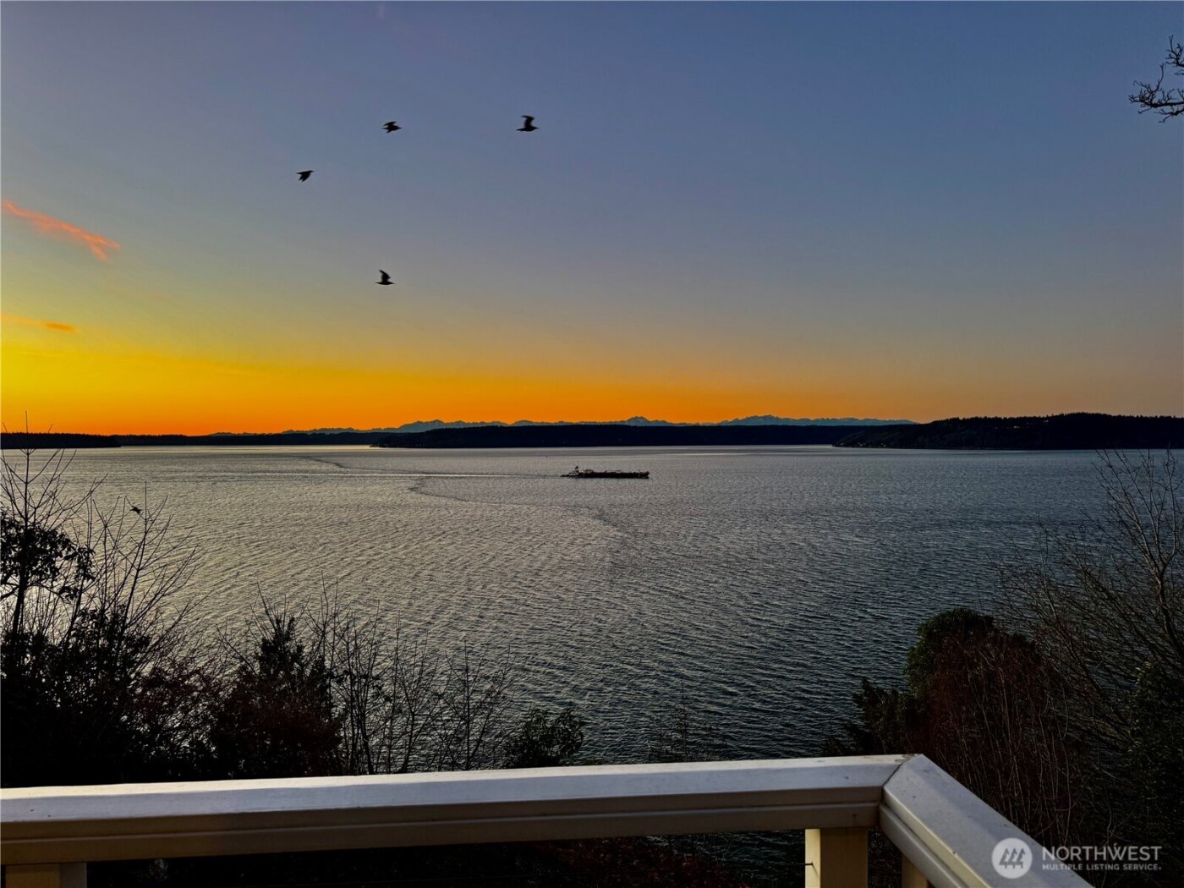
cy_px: 444
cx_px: 592
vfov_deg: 56.8
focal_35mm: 24
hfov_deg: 71.6
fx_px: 821
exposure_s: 1/120
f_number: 1.78
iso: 100
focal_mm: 6.76
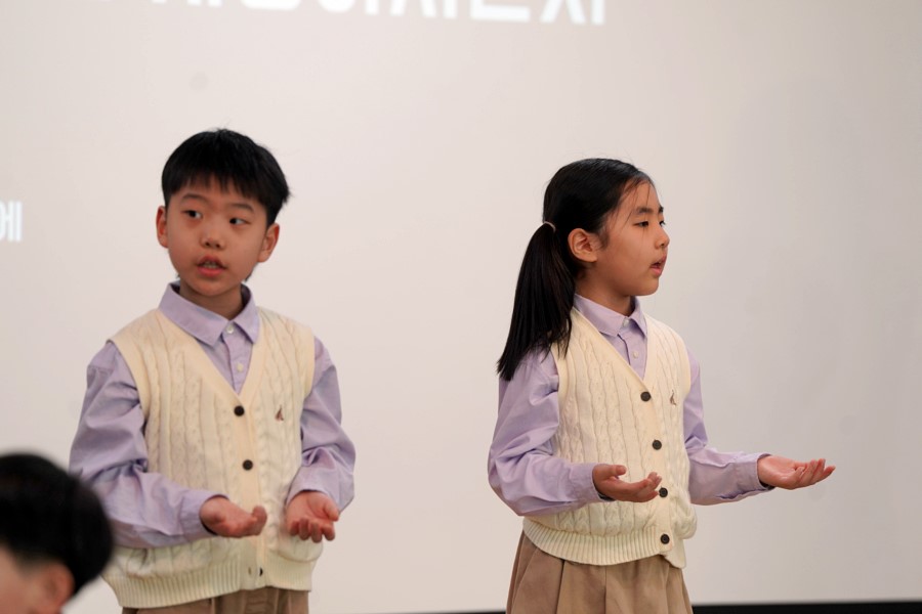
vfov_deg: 6.9
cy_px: 307
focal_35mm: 200
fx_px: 5122
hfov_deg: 10.3
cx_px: 461
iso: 800
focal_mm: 200
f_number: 4
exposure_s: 1/250
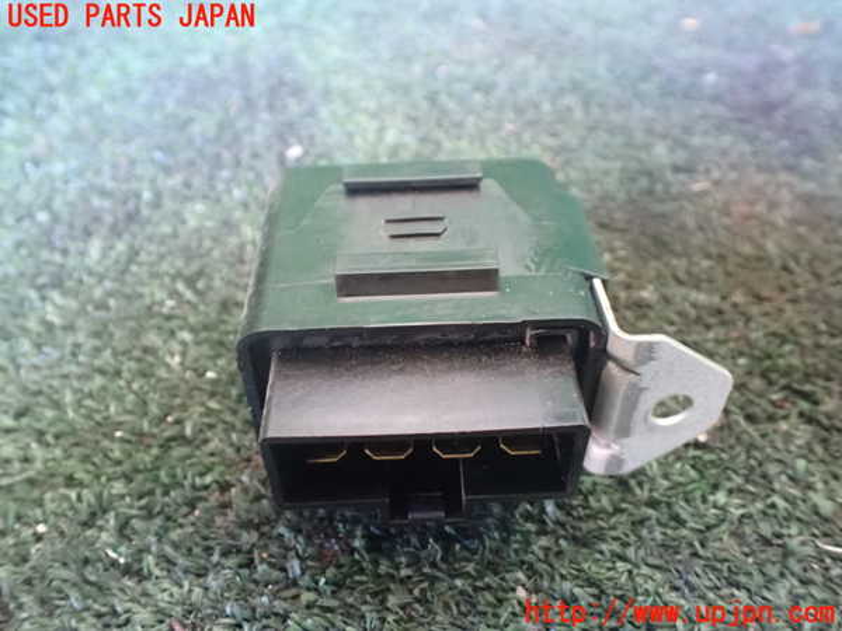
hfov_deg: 60.0
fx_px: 730
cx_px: 421
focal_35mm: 30
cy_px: 316
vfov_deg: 46.8
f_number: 2.3
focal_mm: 5.4
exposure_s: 1/25
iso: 1600
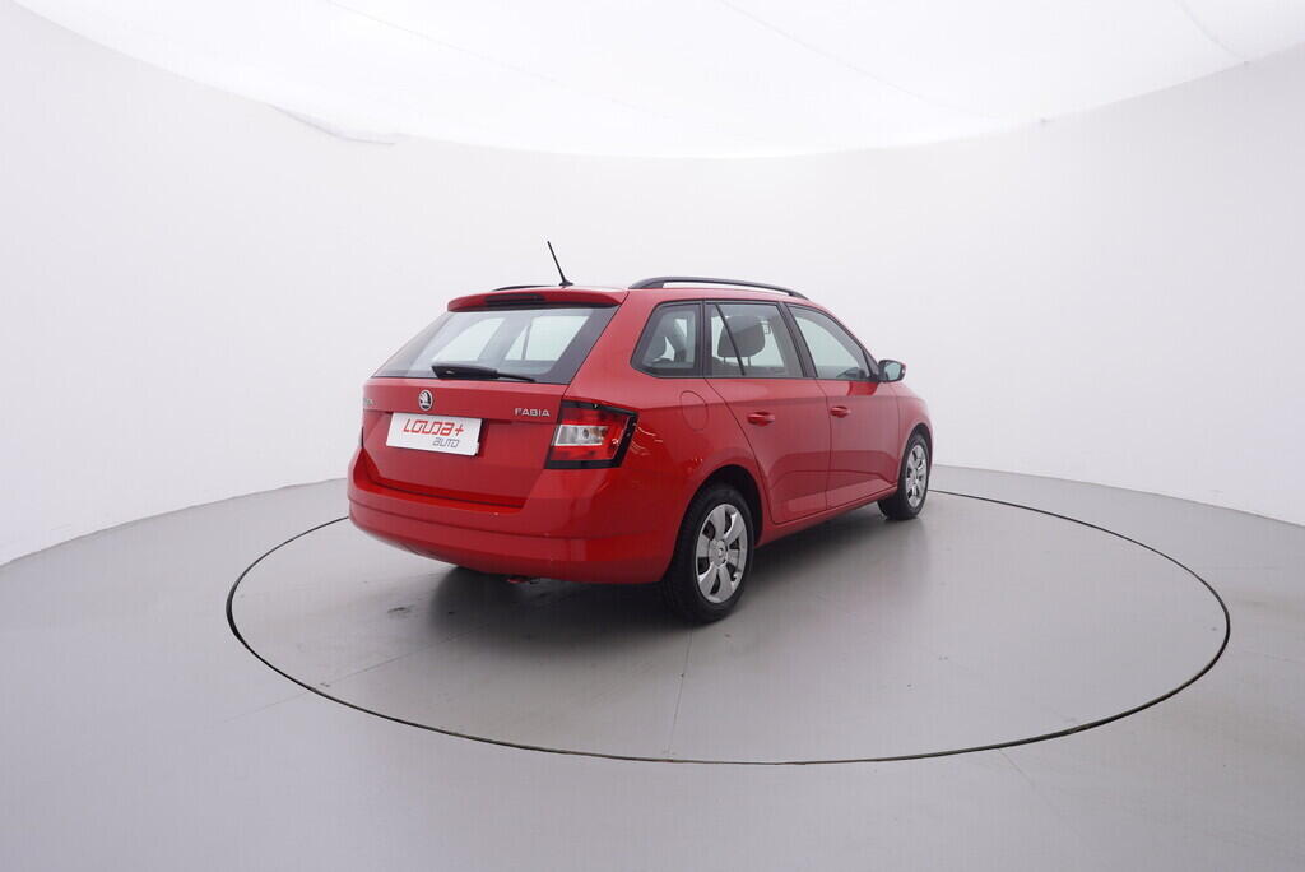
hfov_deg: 77.3
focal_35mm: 22
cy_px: 436
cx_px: 652
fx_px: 816
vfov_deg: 56.2
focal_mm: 15
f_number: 5
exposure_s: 1/80
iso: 200
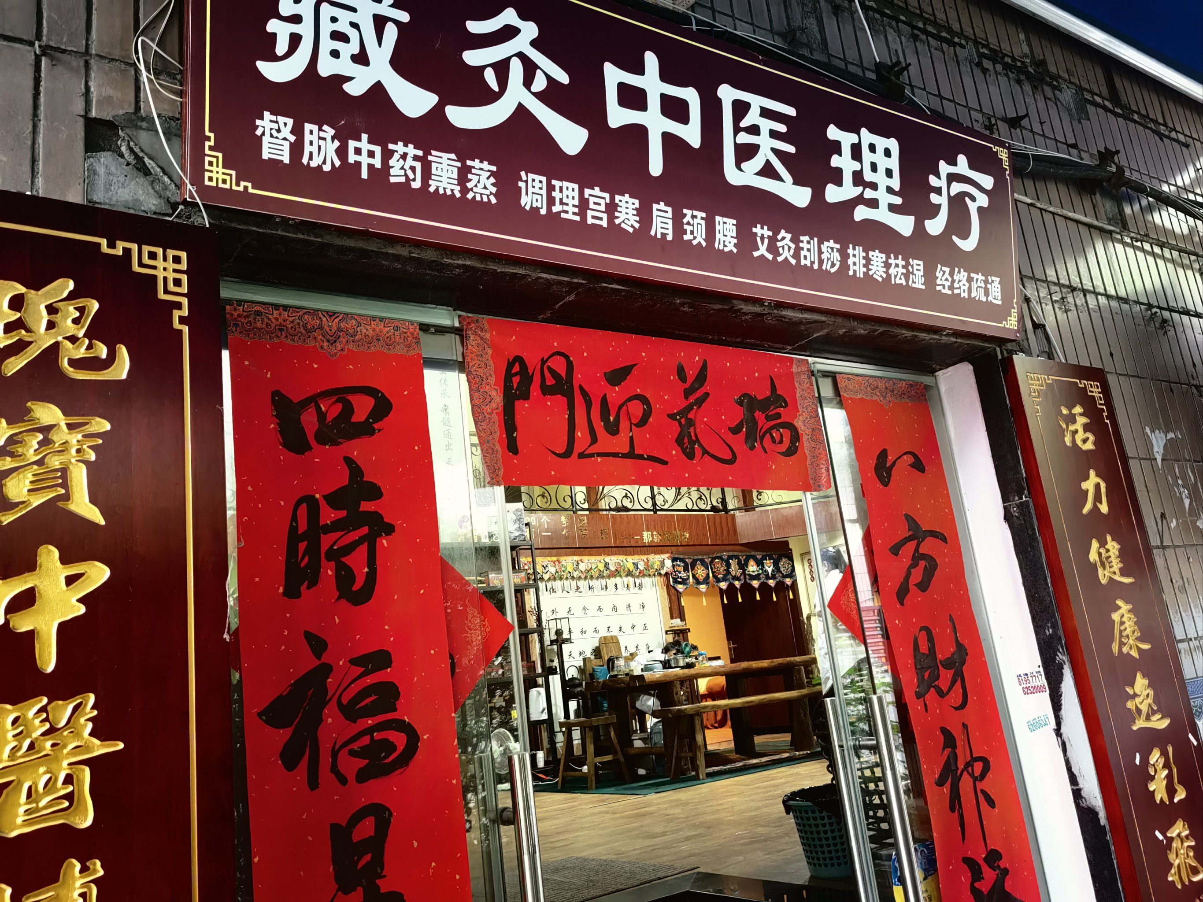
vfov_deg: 51.4
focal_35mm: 27
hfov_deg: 65.3
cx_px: 602
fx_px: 938
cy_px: 451
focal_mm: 5.54
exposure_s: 1/50
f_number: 1.8
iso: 800
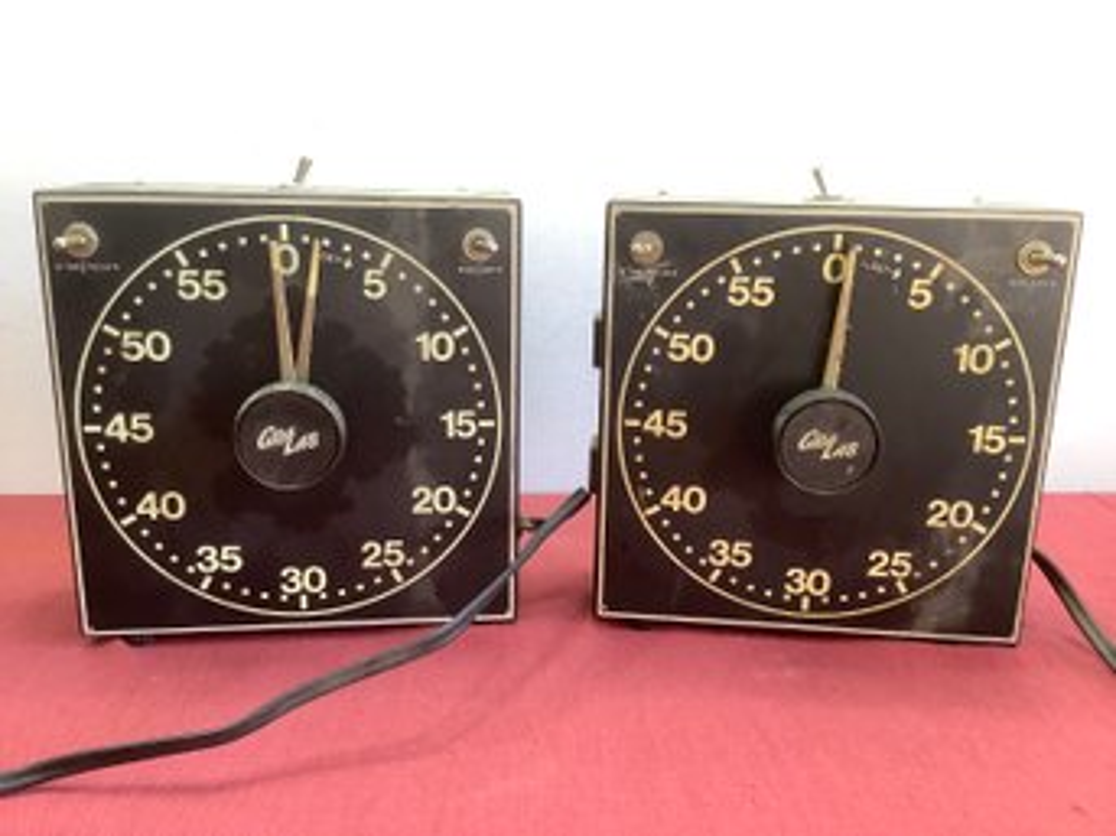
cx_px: 558
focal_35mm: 31
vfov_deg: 45.4
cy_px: 418
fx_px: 999
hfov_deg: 58.4
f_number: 2.4
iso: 125
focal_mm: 3.3
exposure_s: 1/50
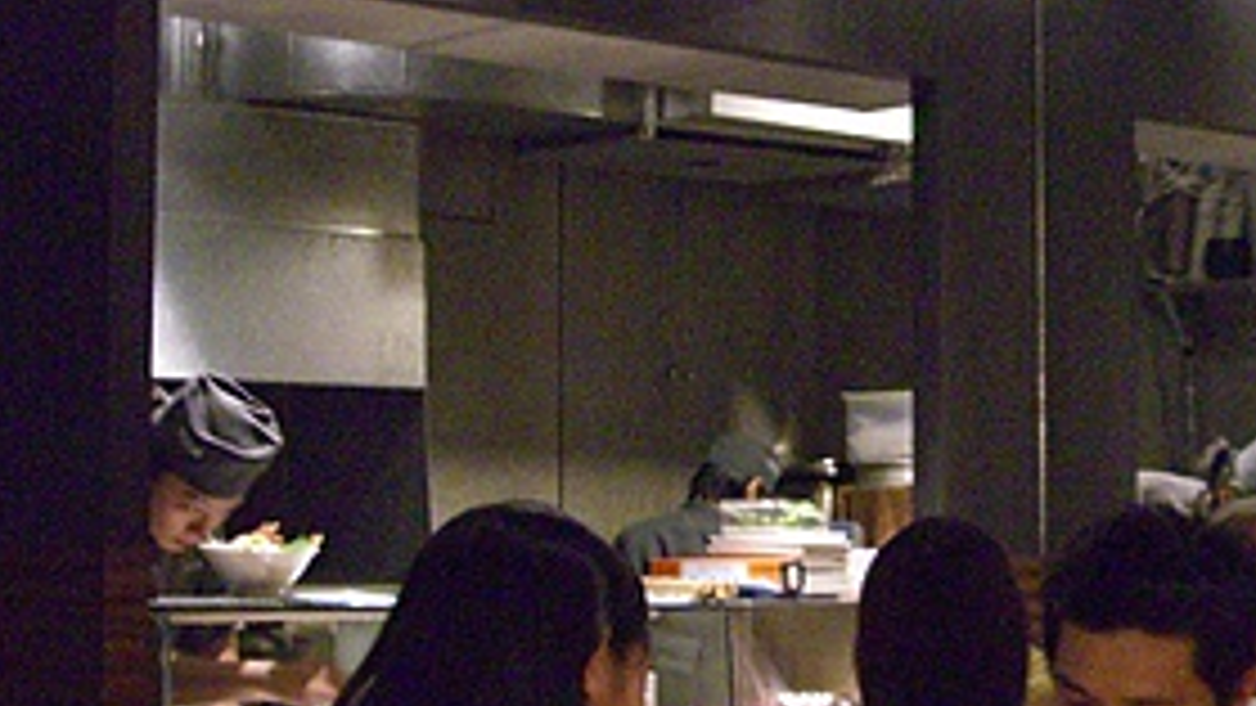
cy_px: 414
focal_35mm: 89
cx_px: 698
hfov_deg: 23.9
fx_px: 2964
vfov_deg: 13.6
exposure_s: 1/20
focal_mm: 7.9
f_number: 2.8
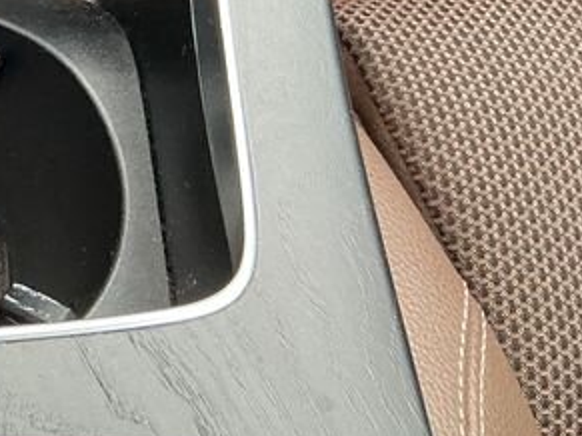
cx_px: -378
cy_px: -116
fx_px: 1714
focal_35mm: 102
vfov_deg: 14.0
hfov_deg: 16.8
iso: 100
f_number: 1.8
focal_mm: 3
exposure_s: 1/60
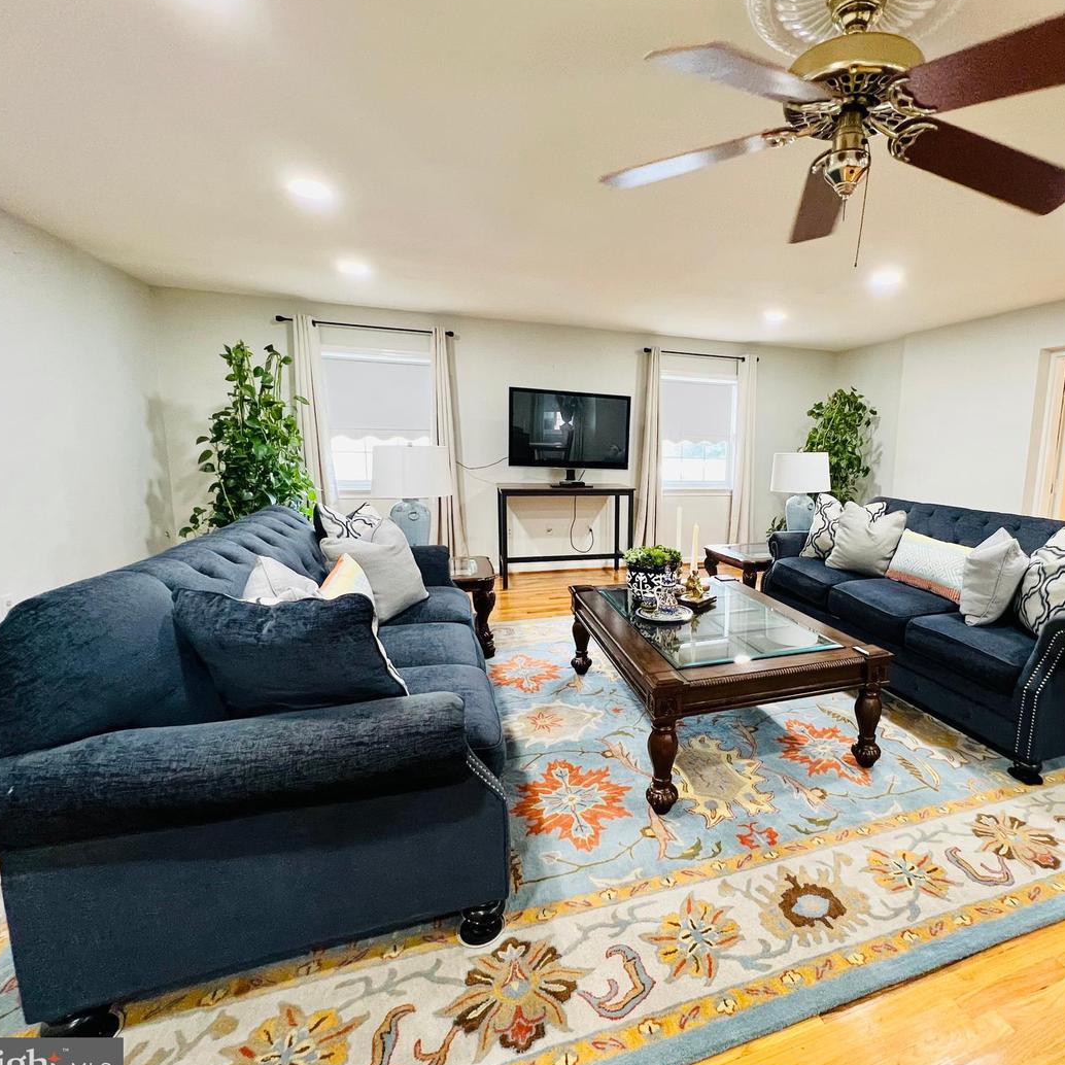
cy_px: 541
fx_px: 557
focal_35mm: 16
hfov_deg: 85.2
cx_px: 684
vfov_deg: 87.4
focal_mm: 1.57
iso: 400
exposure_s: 1/60
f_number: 1.8
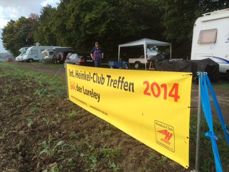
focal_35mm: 30
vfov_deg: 46.8
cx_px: 114
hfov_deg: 60.0
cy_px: 86
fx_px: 198
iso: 40
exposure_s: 1/120
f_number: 2.2
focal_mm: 4.12
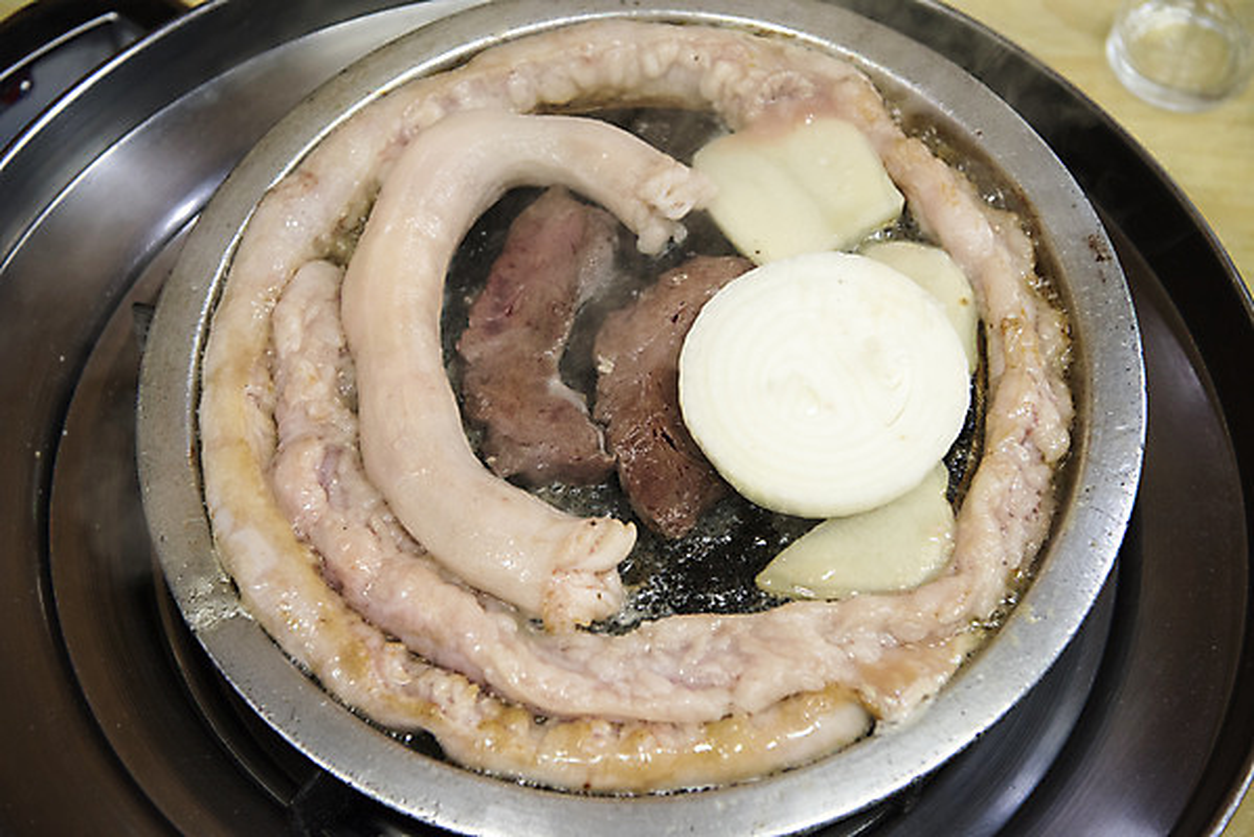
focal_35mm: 56
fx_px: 1952
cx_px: 627
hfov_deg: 35.6
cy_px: 418
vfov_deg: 24.2
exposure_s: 1/125
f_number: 4
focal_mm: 56
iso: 1600
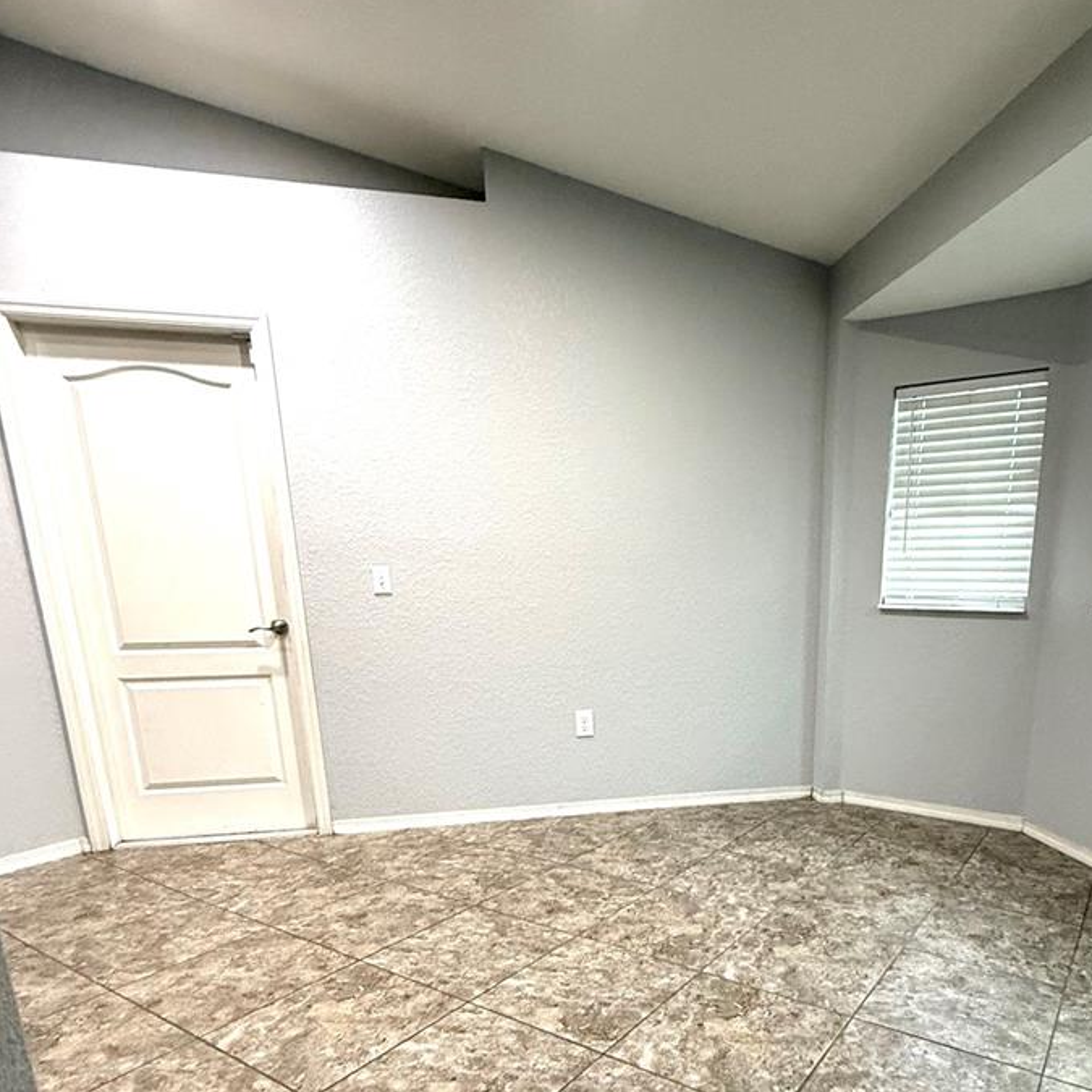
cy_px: 770
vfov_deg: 66.7
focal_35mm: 22
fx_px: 785
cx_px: 700
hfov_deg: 68.2
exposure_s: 1/60
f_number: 2.2
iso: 500
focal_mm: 2.22
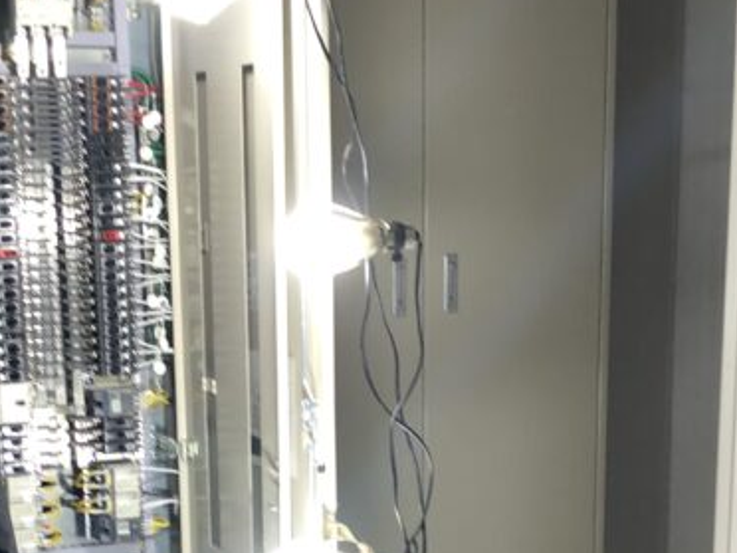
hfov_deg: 25.3
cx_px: 315
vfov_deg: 18.5
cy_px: 579
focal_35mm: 77
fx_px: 1639
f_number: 1.8
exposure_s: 1/24
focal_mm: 3.99
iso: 40
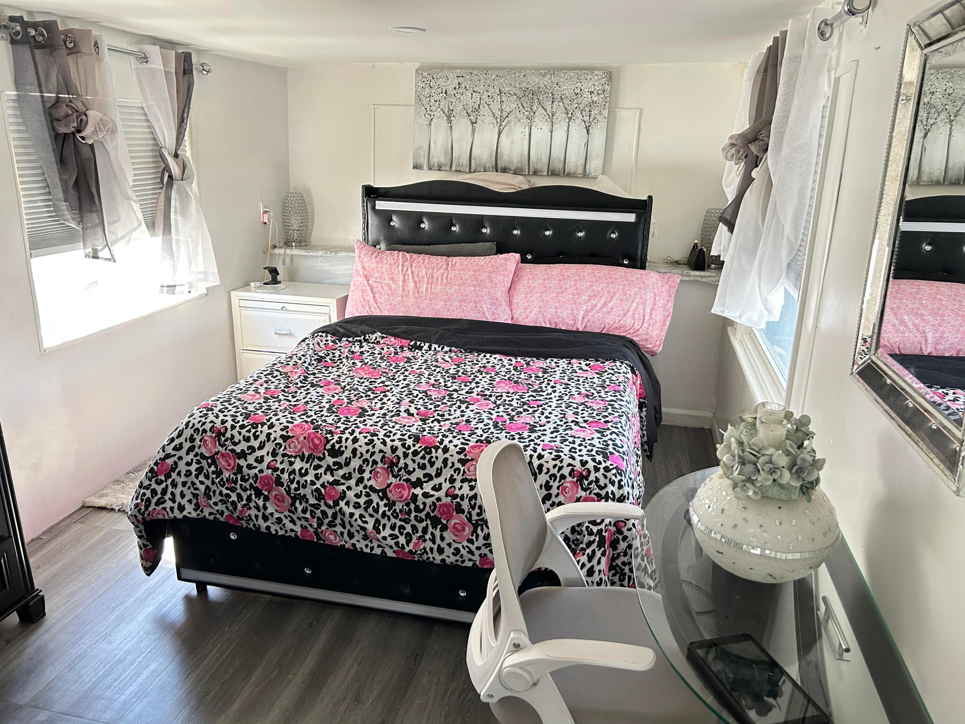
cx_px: 482
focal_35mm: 26
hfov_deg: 67.3
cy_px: 362
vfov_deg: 53.1
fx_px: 725
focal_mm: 5.7
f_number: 1.5
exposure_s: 1/60
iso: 250
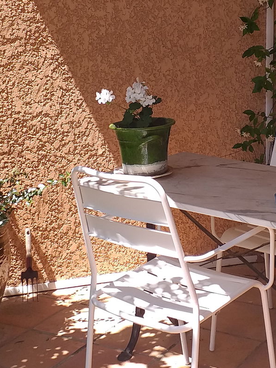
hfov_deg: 20.1
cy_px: 113
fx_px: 776
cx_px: 178
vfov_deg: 26.5
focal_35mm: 73
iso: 40
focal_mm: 3.6
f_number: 1.9
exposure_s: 1/567
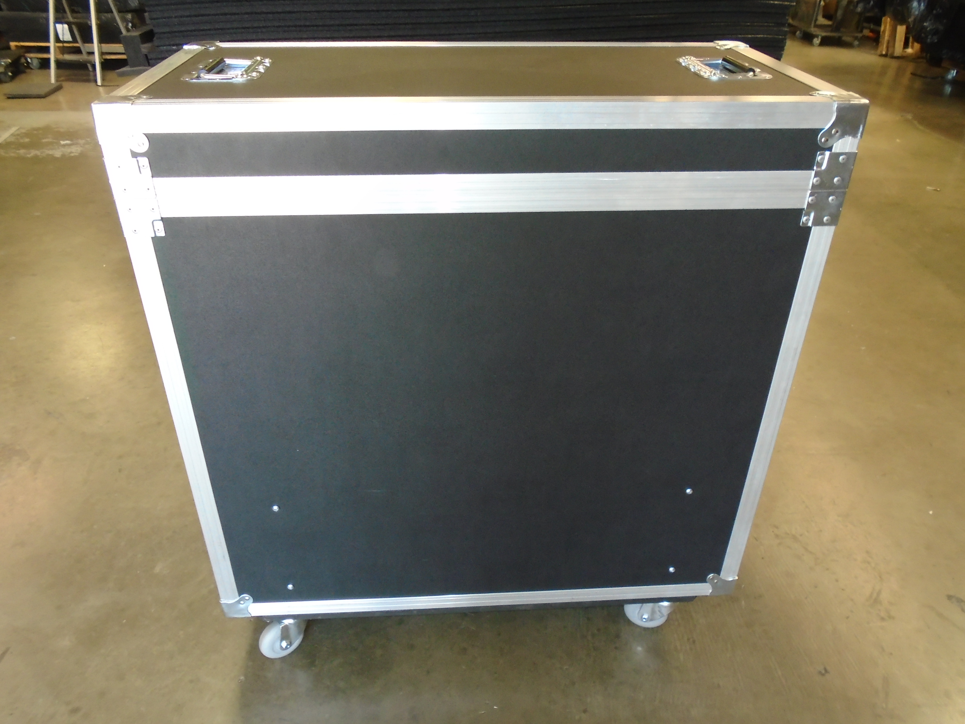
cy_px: 362
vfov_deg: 53.1
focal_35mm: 26
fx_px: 725
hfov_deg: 67.3
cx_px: 482
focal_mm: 4.6
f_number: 3.2
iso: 250
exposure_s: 1/50
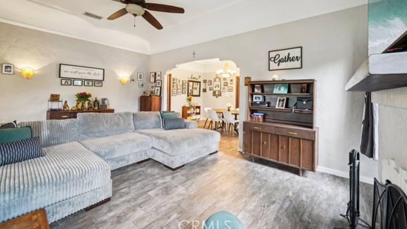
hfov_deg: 106.8
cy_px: 96
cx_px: 206
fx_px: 151
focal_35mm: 14
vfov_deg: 73.8
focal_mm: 13
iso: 400
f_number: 7.1
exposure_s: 1/3.33
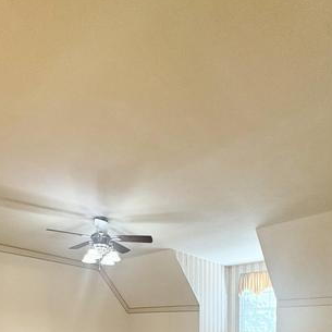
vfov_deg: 49.3
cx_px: 151
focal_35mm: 26
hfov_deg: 60.8
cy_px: 335
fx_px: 282
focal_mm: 2.22
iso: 200
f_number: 2.2
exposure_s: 1/60
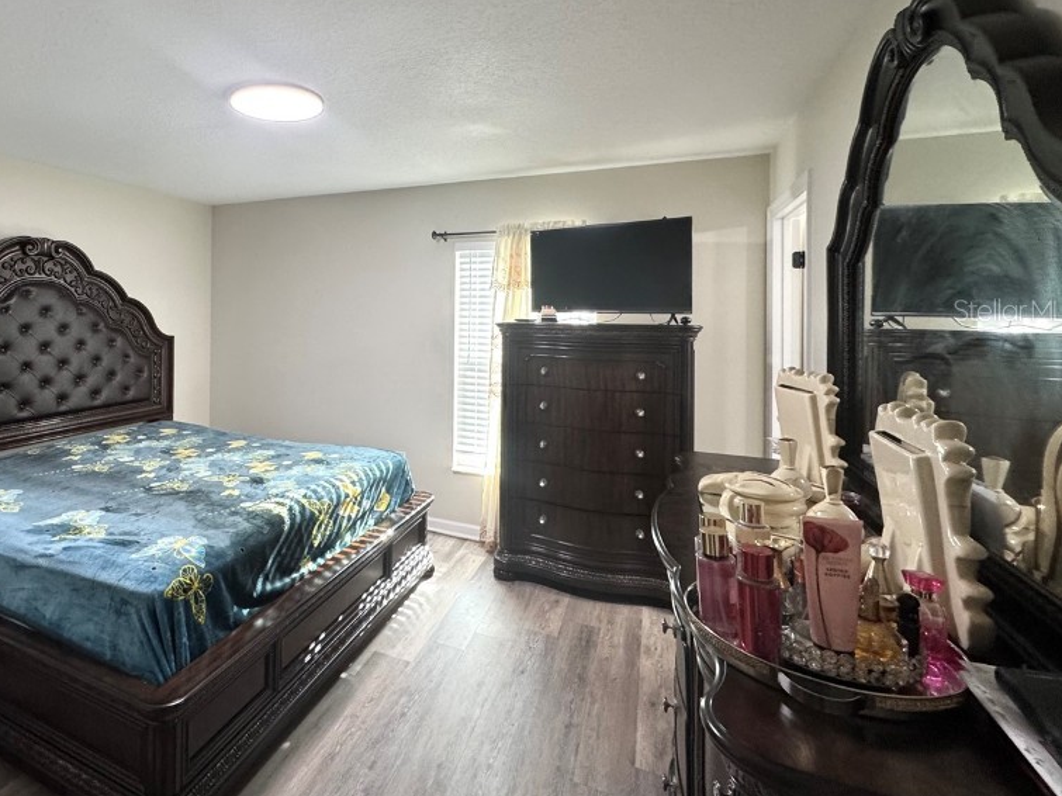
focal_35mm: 19
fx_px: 583
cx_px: 366
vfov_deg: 67.8
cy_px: 309
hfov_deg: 82.2
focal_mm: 2.22
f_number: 2.2
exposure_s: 1/60
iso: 250
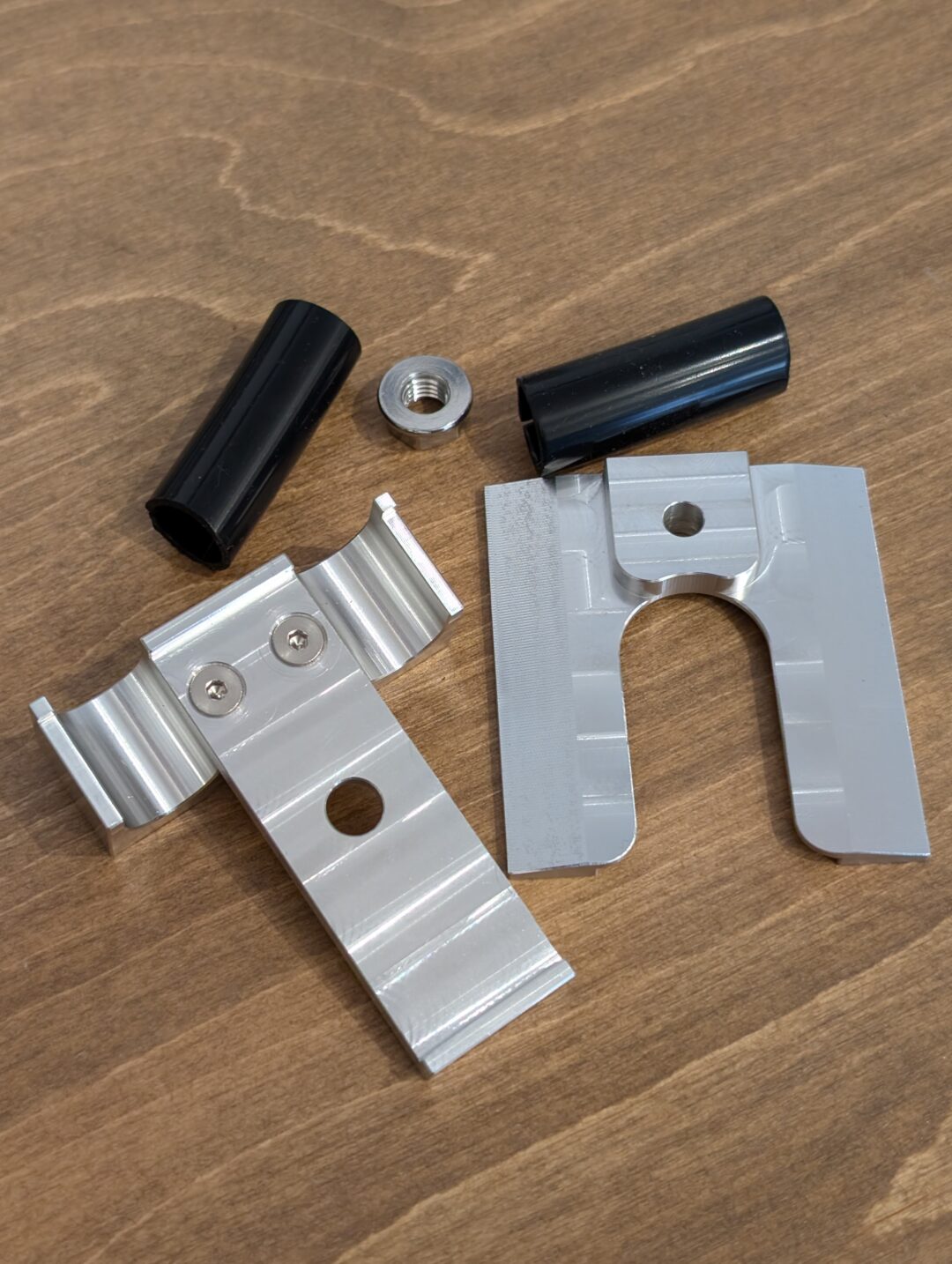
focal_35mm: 49
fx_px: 1792
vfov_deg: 38.9
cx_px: 476
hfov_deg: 29.8
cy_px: 632
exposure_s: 1/25
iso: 123
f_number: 1.68
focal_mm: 6.9
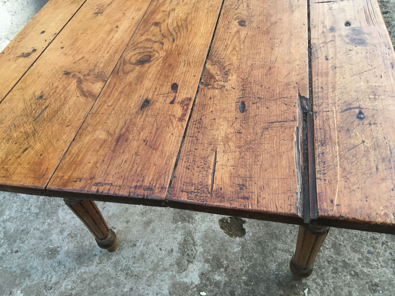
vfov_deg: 48.2
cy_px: 148
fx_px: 331
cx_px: 198
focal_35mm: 29
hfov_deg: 61.7
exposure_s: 1/33
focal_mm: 4.15
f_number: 2.2
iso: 200
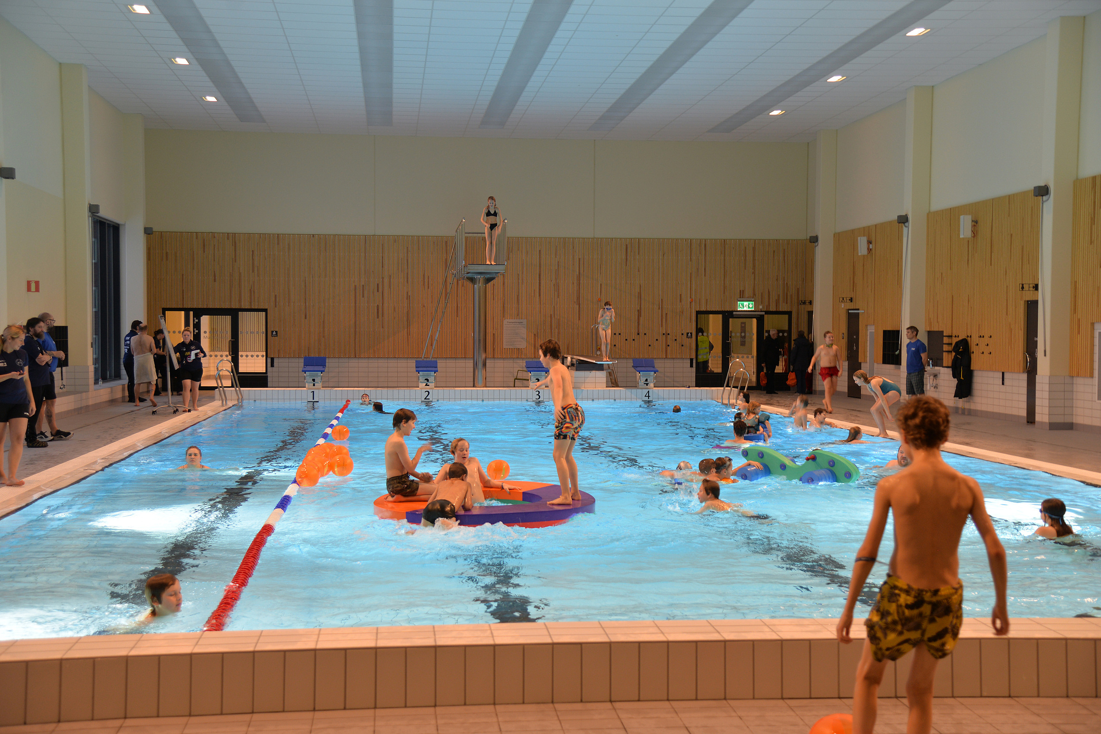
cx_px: 545
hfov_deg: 41.9
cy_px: 363
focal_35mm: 47
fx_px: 1437
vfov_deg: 28.6
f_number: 4
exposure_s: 1/60
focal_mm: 46
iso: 400
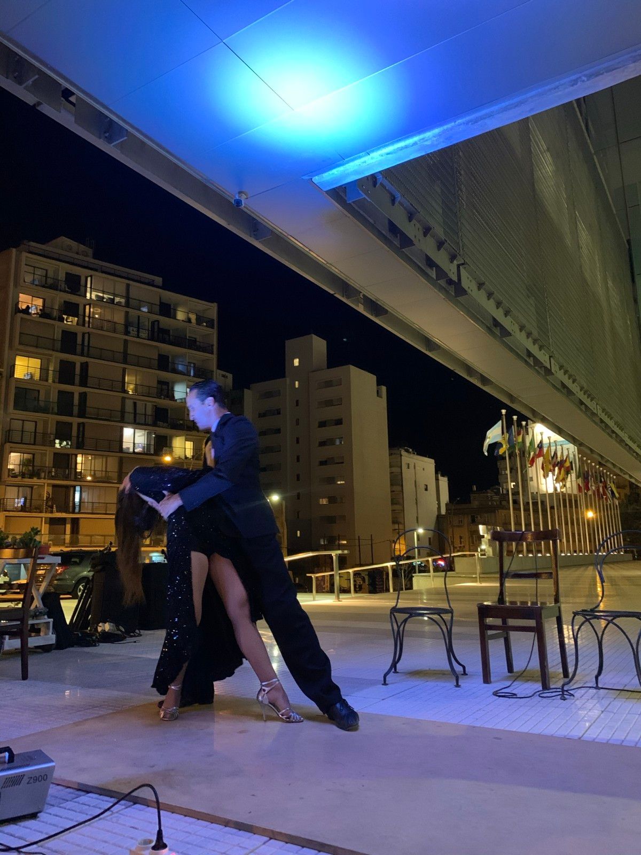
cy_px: 428
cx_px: 320
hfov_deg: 53.1
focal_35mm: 26
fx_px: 642
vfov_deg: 67.3
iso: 640
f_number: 1.8
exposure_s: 1/25
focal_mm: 4.25
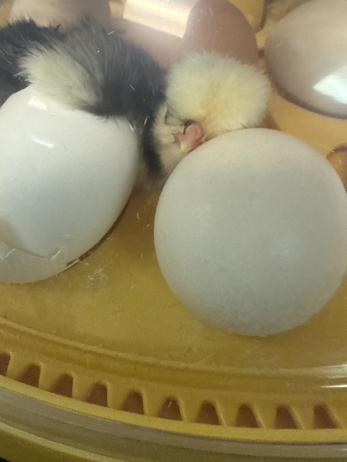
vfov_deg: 53.5
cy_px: 180
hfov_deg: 41.7
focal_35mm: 34
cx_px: 146
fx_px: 454
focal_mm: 2.22
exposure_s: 1/60
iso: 640
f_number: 2.2
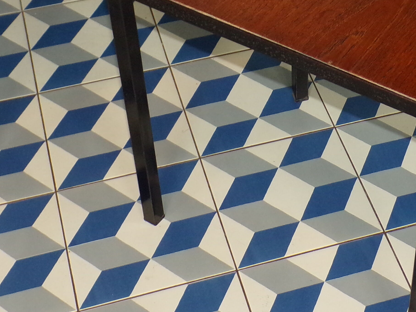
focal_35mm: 81
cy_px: 39
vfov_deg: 18.0
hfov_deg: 23.8
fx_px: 973
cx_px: 319
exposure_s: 1/34
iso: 200
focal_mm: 5.8
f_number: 3.2
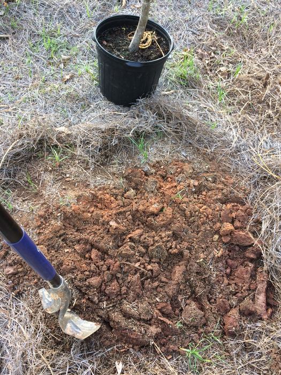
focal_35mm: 29
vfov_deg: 61.7
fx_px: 314
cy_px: 188
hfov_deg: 48.2
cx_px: 140
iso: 64
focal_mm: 4.15
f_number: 2.2
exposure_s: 1/120
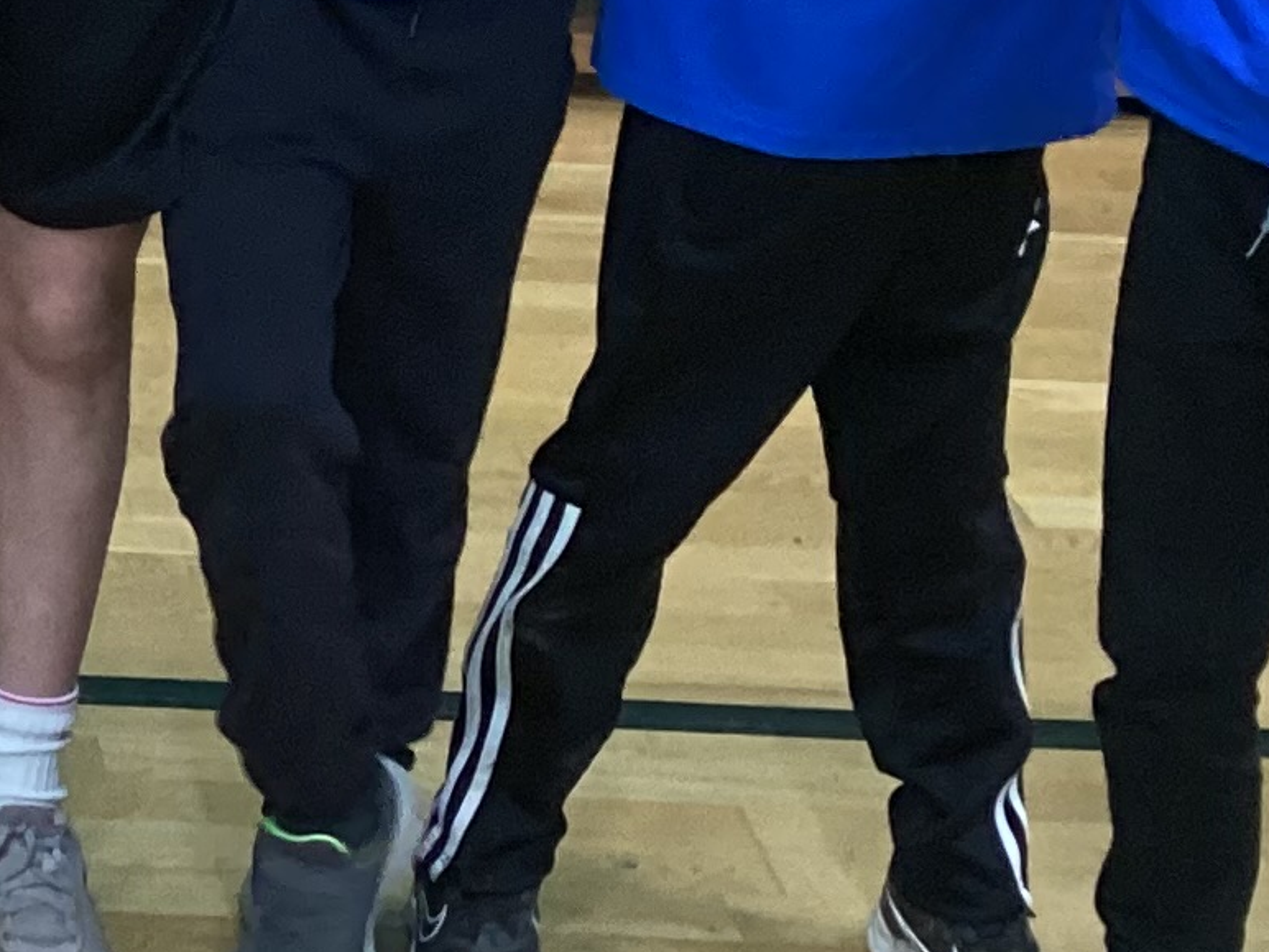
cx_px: -529
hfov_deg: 14.2
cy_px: 13
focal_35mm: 131
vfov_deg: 11.2
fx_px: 4802
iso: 250
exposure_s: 1/40
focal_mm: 3.3
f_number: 2.4
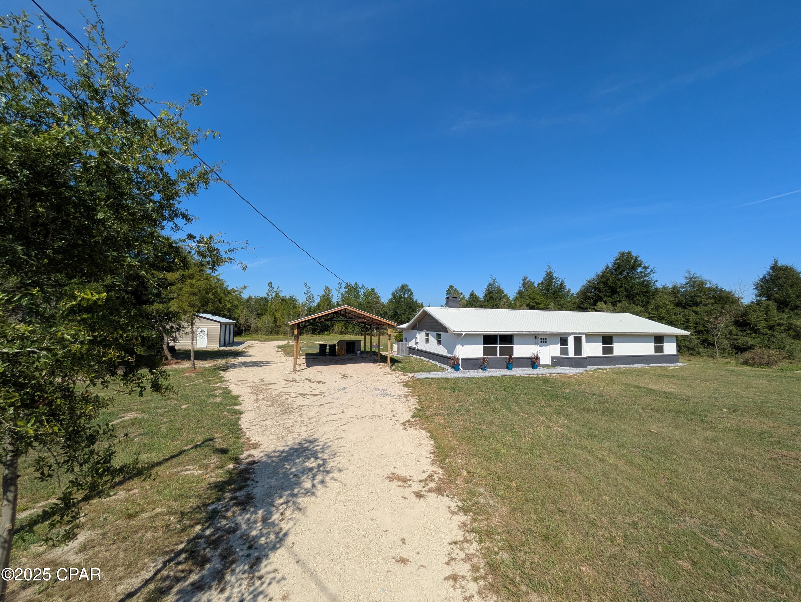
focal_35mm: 14
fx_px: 324
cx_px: 400
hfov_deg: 102.0
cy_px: 301
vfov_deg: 85.7
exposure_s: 1/2188
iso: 43
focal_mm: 1.83
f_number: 2.2
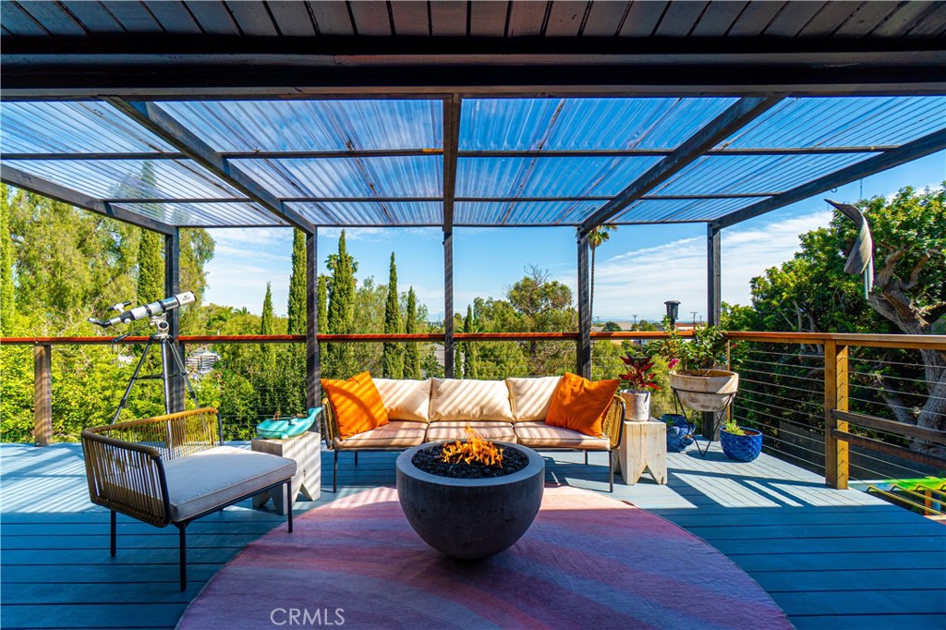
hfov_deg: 100.4
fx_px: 394
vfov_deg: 77.3
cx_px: 473
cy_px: 315
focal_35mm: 15
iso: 100
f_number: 7.1
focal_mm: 10
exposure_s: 1/200
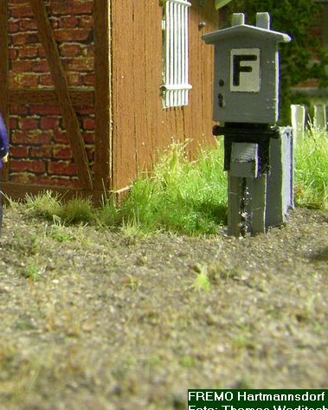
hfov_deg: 24.3
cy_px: 85
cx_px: -23
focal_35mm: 59
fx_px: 716
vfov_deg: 31.2
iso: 200
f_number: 7.9
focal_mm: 5.8
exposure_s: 1.02
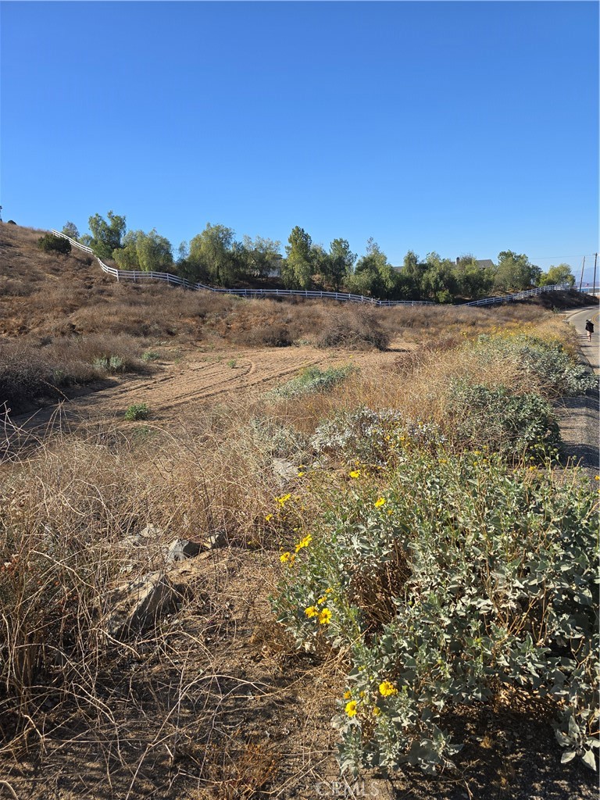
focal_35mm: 23
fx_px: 532
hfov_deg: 58.9
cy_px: 400
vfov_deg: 73.9
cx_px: 300
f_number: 1.7
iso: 12
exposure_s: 1/629
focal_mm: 6.3
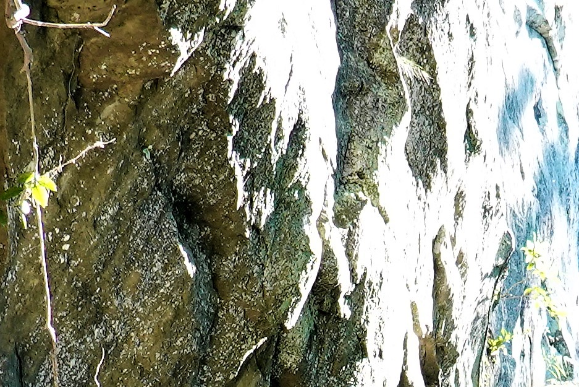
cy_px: 594
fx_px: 3474
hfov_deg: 9.5
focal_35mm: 216
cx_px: 523
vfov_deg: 6.3
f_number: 3.5
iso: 125
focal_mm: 13.56
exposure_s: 1/50
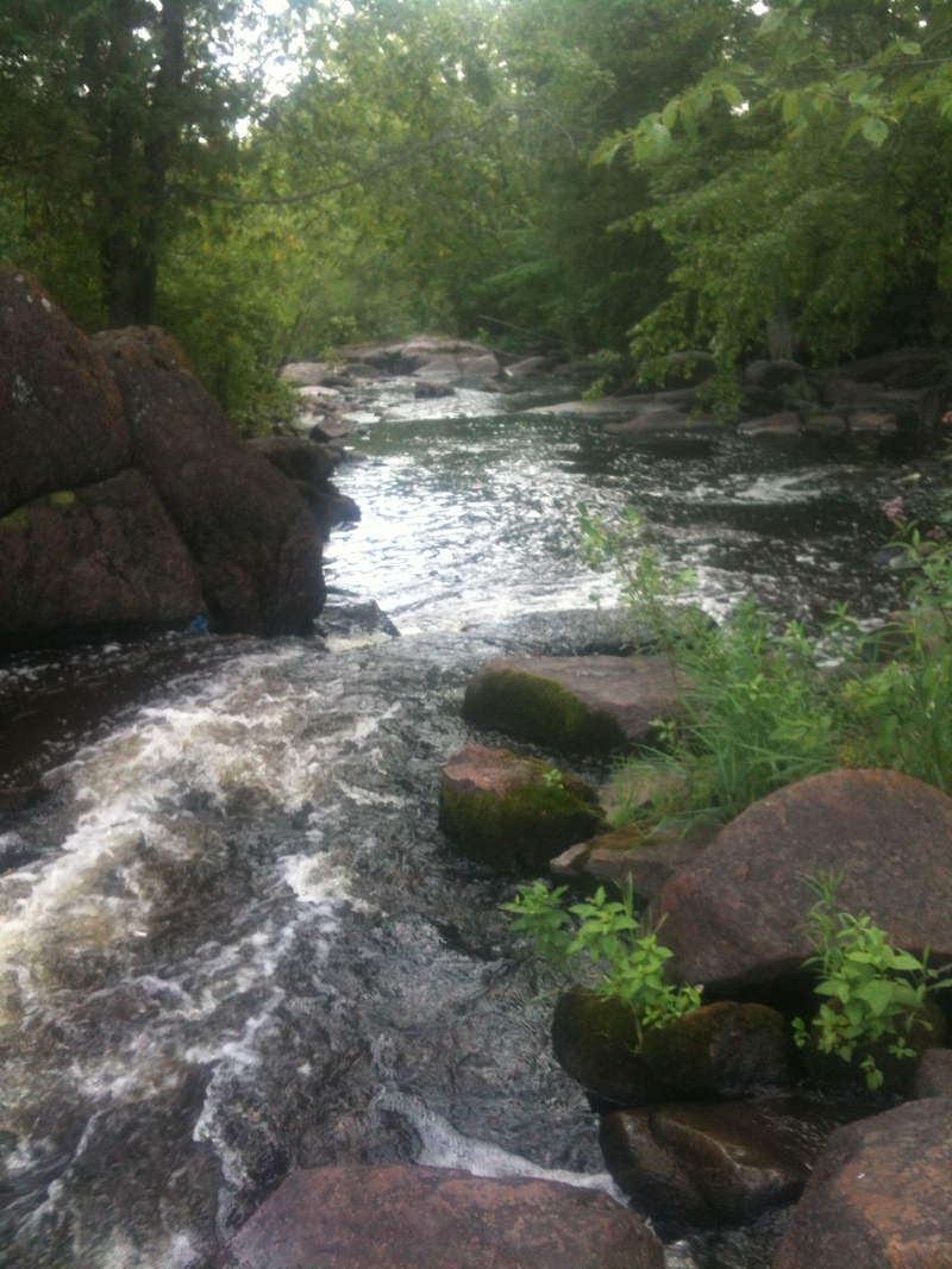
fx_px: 1283
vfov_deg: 52.6
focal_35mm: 35
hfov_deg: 40.7
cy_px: 634
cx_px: 476
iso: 100
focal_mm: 3.85
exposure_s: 1/120
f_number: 2.8
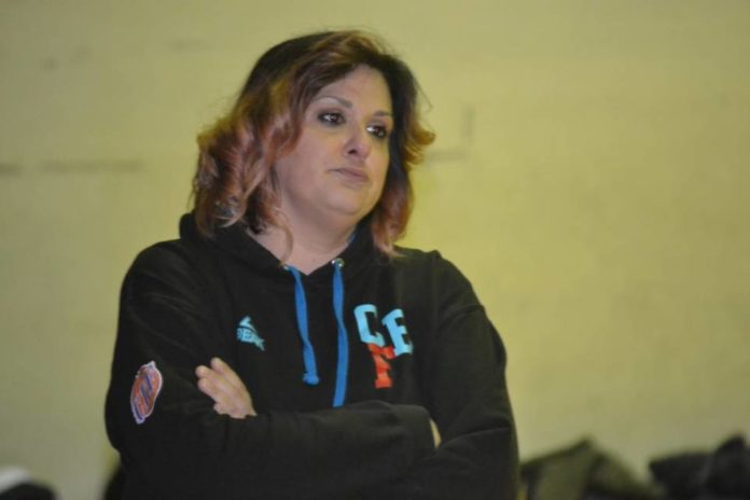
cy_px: 250
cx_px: 375
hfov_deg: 7.8
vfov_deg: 5.2
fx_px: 5468
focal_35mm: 262
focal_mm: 175
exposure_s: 1/60
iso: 3200
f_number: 5.3
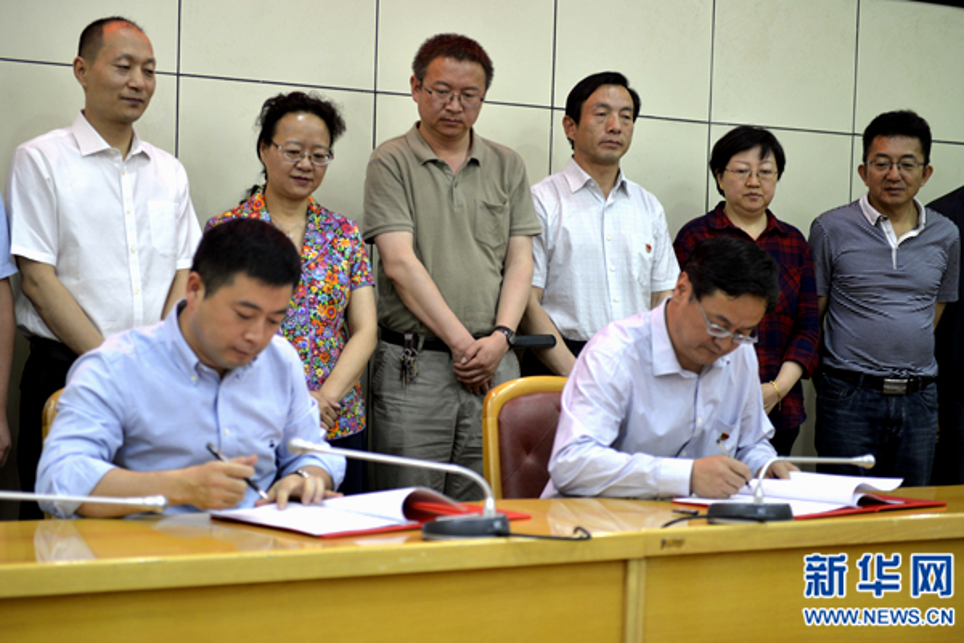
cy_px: 322
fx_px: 1660
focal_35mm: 62
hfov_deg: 32.4
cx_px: 482
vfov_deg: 21.9
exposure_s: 1/100
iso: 500
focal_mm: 62
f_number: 2.8
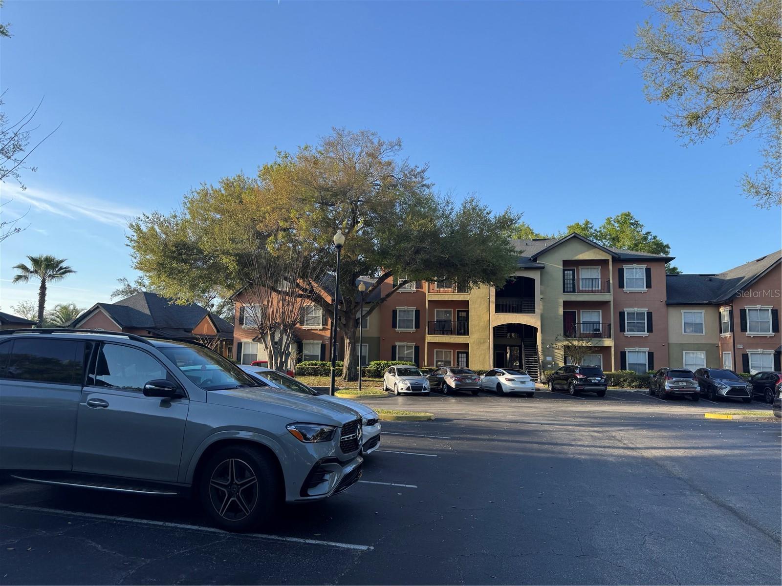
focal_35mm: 24
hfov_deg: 71.6
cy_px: 293
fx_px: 542
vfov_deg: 56.8
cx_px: 391
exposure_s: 1/1524
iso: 80
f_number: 1.78
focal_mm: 6.76
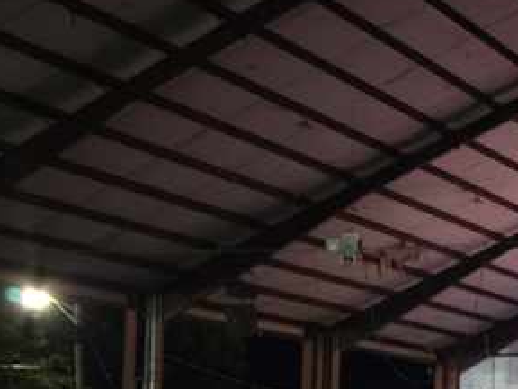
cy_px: 450
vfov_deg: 17.7
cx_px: 746
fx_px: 1197
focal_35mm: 80
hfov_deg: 21.1
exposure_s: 1/20
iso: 1600
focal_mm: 5.4
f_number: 1.8
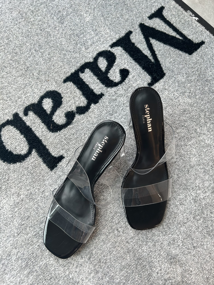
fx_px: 214
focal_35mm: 26
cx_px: 107
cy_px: 142
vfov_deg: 67.3
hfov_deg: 53.1
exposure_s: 1/183
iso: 40
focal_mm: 5.7
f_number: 1.5
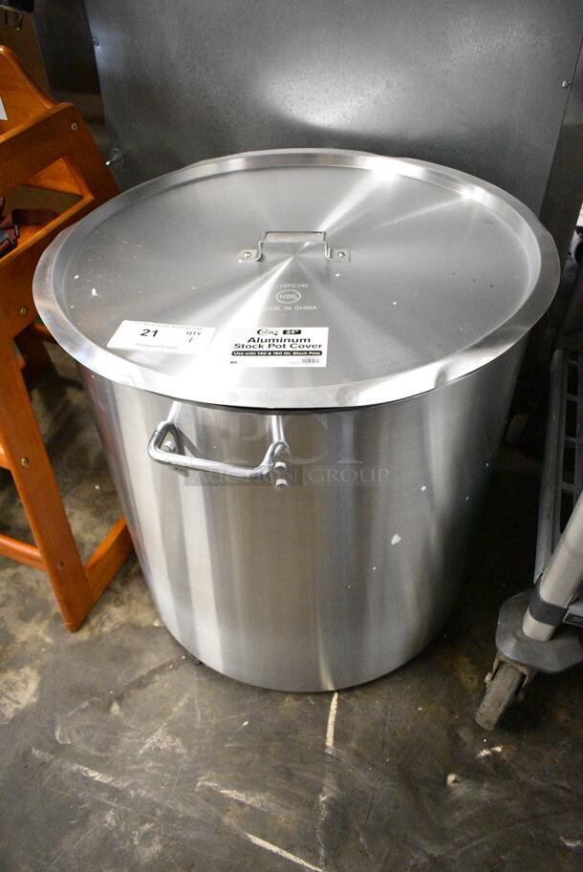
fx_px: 655
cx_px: 292
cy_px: 436
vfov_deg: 67.3
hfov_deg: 48.0
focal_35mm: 27
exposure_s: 1/60
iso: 6400
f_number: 4
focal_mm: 18
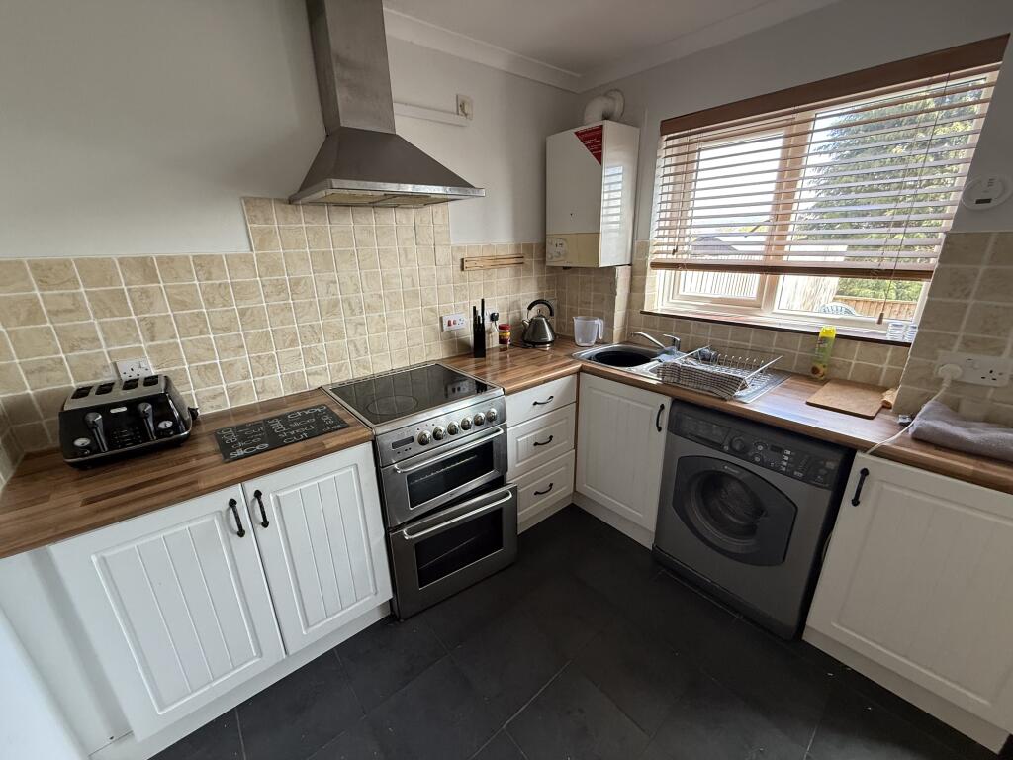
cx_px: 506
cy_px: 380
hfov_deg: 102.1
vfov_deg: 85.7
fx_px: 410
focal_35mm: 14
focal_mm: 2.22
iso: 200
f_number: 2.2
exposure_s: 1/99
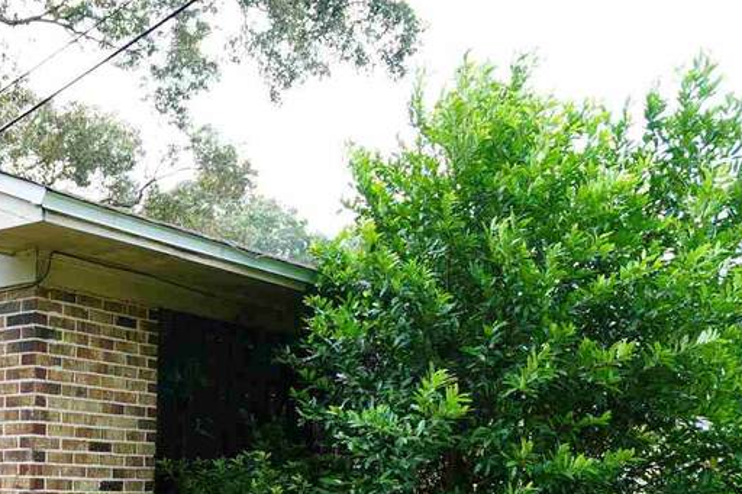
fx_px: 1030
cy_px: 498
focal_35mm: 50
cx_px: -54
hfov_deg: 34.7
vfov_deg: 25.6
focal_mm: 20
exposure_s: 1/60
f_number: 4
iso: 125
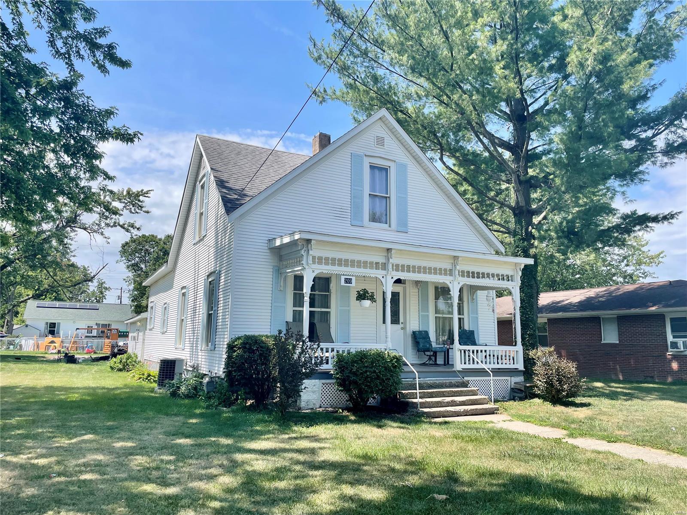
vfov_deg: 53.1
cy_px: 258
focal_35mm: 26
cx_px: 344
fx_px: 516
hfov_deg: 67.3
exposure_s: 1/2132
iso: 32
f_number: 1.6
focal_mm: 4.2
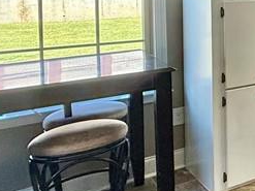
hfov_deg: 21.3
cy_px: -9
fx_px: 427
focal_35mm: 58
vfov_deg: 23.9
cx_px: 465
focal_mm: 2.22
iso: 250
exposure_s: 1/120
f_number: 2.2
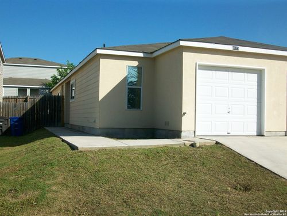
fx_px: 348
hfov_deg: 44.8
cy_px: 108
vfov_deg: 34.3
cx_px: 144
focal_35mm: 42
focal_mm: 7.1
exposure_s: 1/396
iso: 80
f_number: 6.3
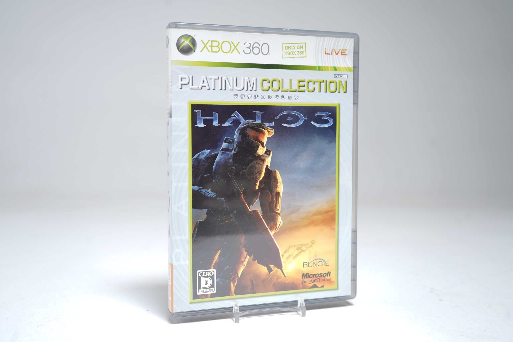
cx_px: 256
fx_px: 541
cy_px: 171
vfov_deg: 35.1
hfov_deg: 50.7
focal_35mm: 38
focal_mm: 38
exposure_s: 1/2.5
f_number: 5
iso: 64
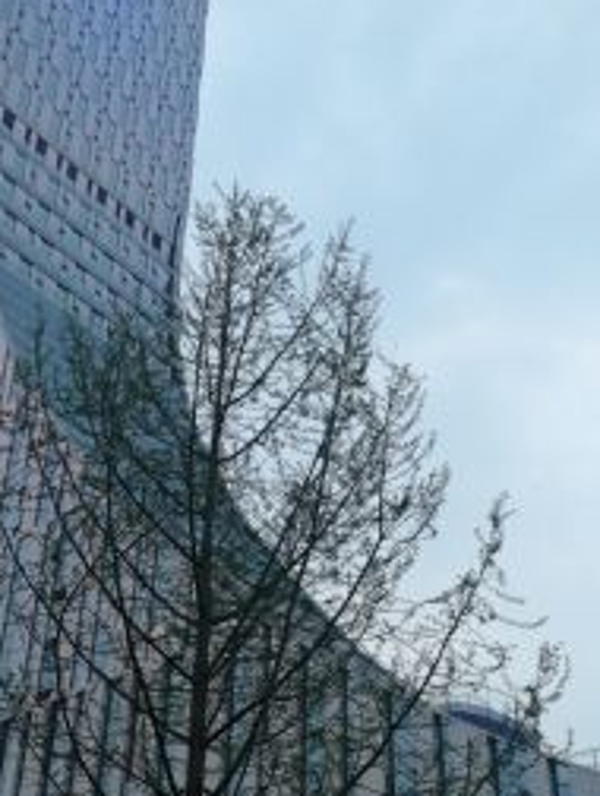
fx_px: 1060
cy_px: 613
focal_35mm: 46
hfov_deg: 31.6
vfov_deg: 39.8
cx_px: 251
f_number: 2.2
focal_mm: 4.5
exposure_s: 1/33.3
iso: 160
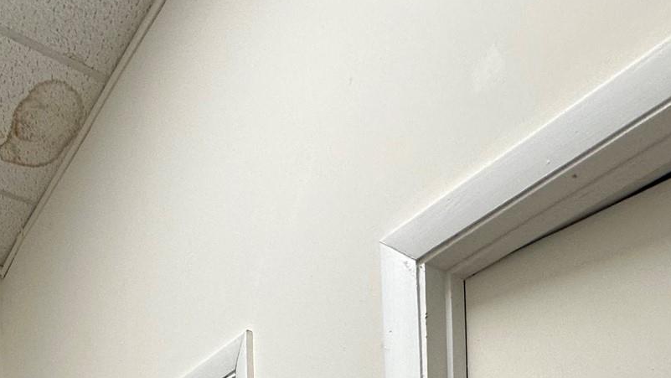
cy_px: 634
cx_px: 172
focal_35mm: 39
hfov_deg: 49.6
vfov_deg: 22.2
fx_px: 694
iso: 160
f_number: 2.2
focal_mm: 2.22
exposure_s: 1/120
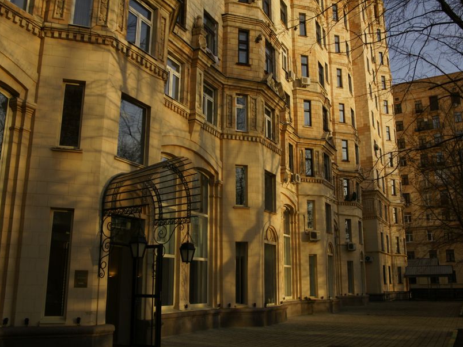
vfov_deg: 45.4
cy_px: 182
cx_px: 243
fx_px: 415
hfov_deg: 58.3
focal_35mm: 31
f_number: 11
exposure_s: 1/125
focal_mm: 18
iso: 200
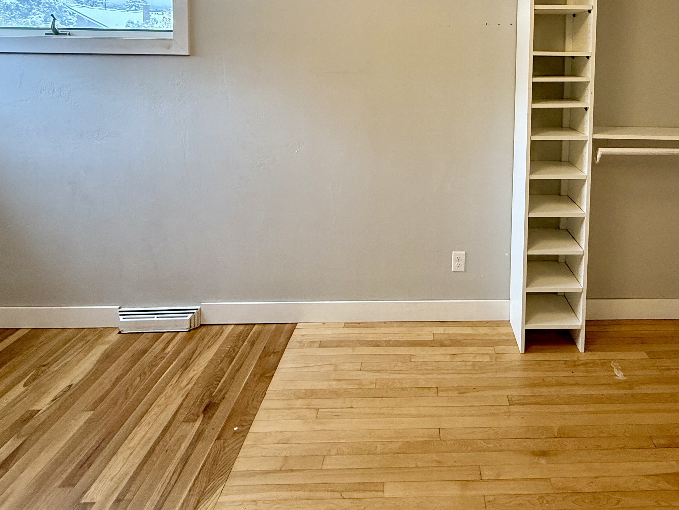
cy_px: 83
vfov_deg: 52.2
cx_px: 441
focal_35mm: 24
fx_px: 471
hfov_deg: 70.0
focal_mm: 2.22
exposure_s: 1/120
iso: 250
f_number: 2.2
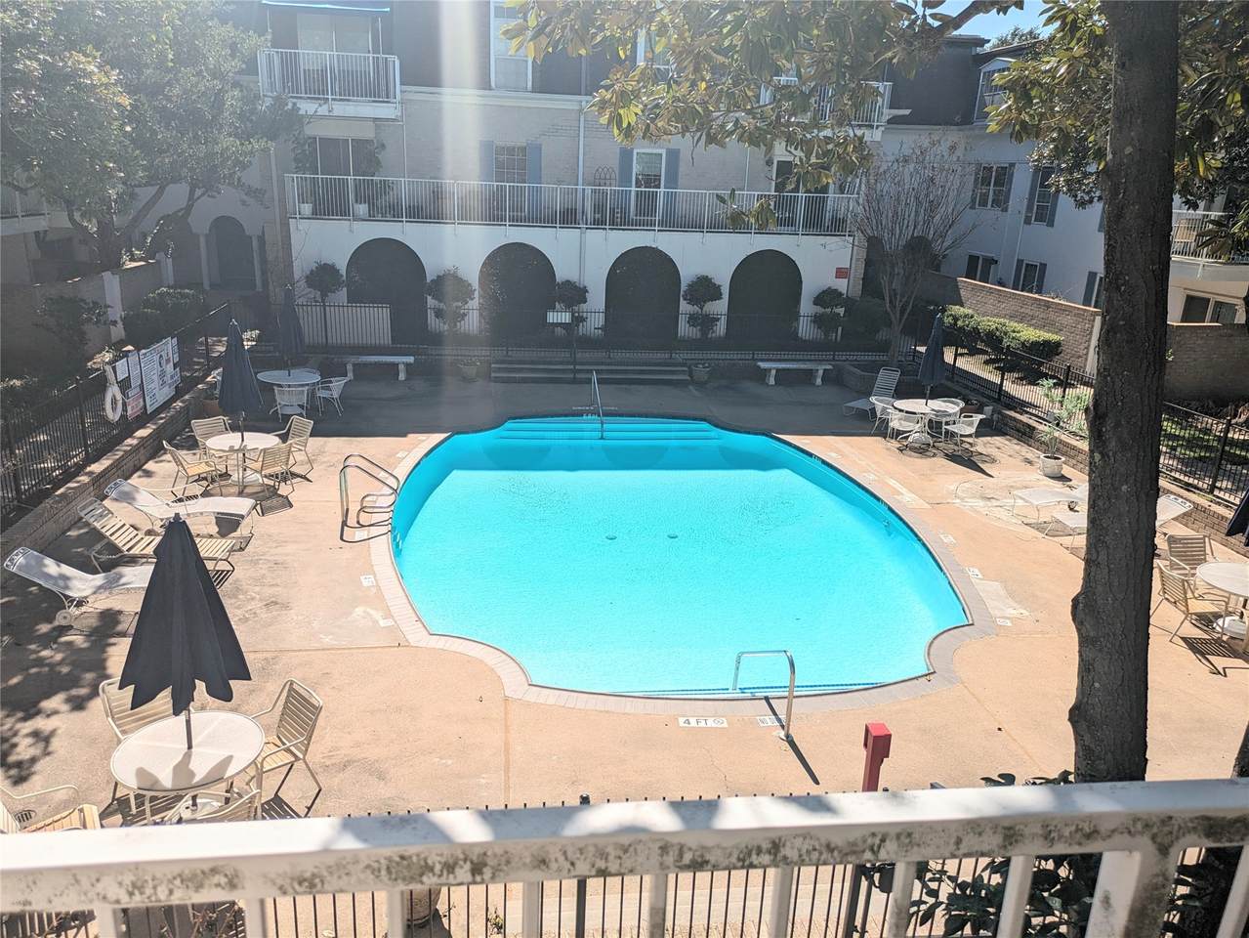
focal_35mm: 25
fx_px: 902
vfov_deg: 54.9
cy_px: 469
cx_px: 624
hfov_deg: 69.4
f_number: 1.89
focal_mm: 5.43
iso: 39
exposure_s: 1/2841
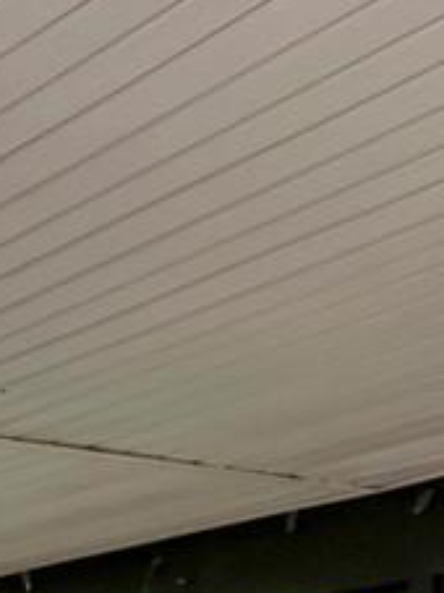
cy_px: 799
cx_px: 26
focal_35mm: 122
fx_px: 2088
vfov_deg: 15.3
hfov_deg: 12.0
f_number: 7.1
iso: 800
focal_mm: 12
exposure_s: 1/50
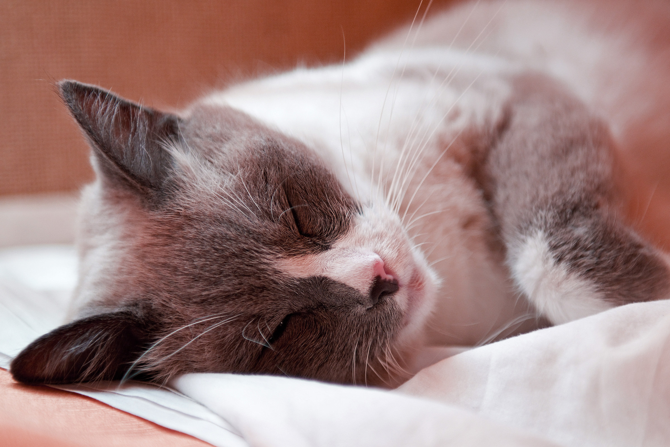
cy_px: 224
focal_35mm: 66
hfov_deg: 30.5
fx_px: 1228
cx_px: 335
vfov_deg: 20.6
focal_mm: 66
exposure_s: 1/160
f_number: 2.8
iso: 1100
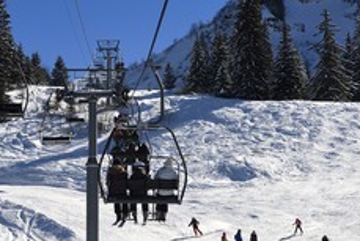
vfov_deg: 17.7
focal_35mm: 77
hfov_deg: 26.2
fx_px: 770
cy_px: 145
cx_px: 121
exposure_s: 1/400
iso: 200
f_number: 11
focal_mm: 42
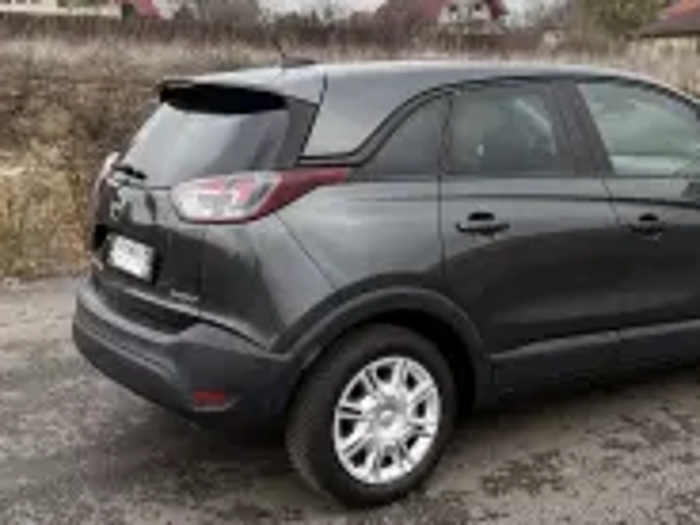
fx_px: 950
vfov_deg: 30.8
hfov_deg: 40.1
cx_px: 453
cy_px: 228
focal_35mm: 47
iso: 80
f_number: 1.78
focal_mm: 6.76
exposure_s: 1/1046
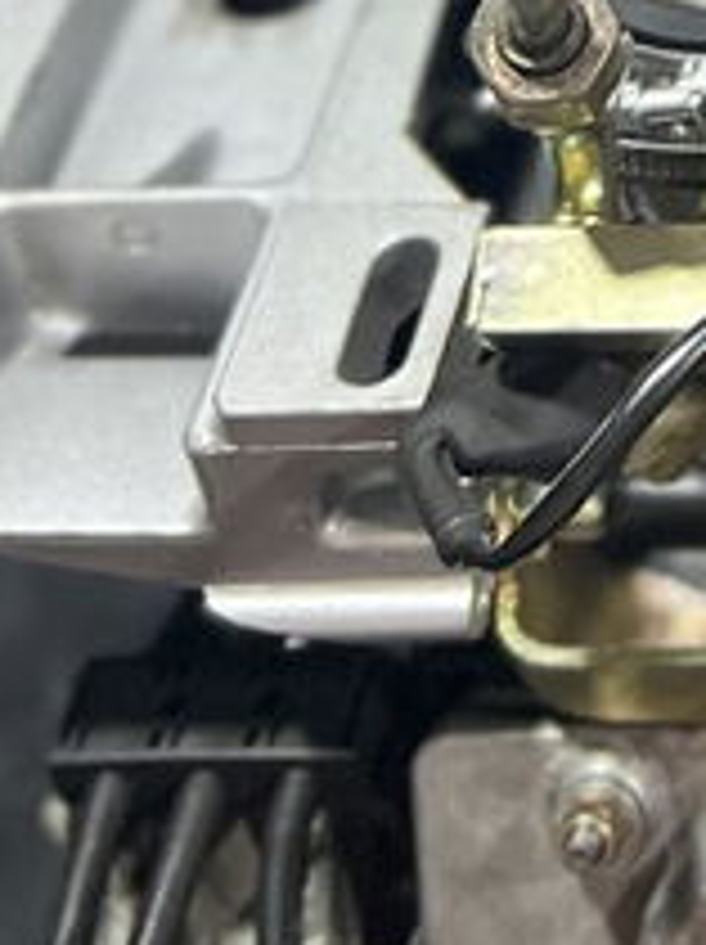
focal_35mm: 127
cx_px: 1533
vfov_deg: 13.9
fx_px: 3461
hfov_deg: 10.5
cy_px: -729
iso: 320
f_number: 1.5
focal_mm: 5.7
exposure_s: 1/50
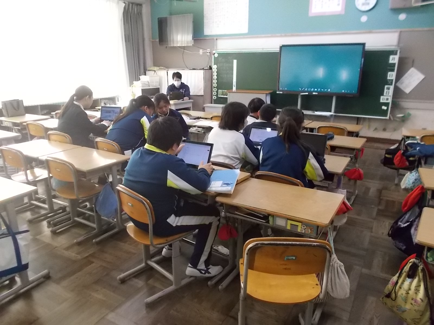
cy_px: 162
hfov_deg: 67.3
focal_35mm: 26
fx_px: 326
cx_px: 217
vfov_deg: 53.1
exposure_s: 1/125
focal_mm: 4.6
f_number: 3.2
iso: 500
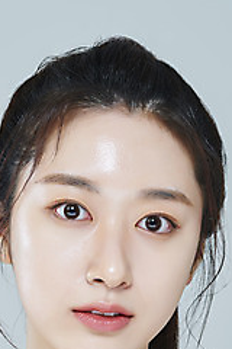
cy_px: 266
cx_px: 86
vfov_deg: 11.7
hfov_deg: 7.8
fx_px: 1692
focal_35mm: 175
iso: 64
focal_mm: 105
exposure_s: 1/125
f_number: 11
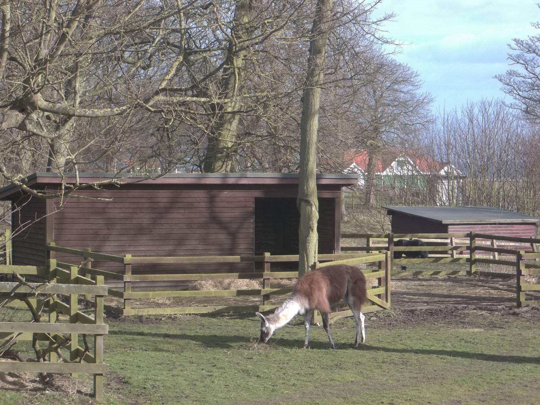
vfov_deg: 12.7
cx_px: 270
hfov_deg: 16.8
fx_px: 1825
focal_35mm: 117
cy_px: 202
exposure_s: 1/250
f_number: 5.1
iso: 80
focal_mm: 21
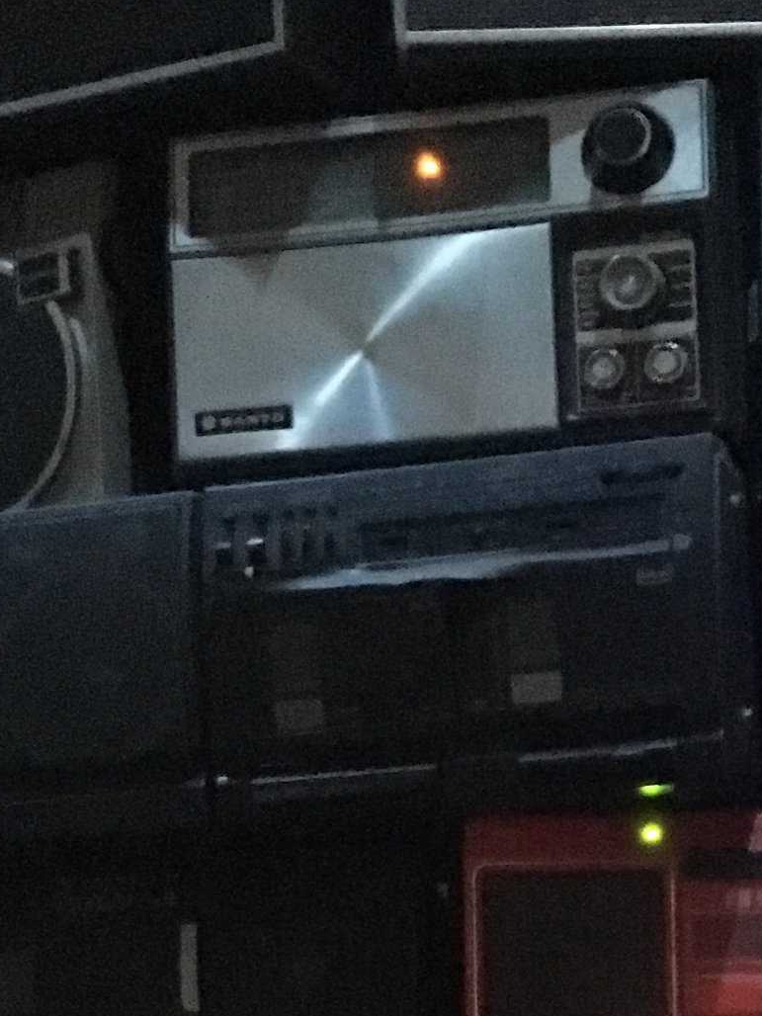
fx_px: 2759
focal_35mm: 94
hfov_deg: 15.5
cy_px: 1184
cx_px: 737
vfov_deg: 19.7
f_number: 2.2
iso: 1600
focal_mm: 4.15
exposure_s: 1/17
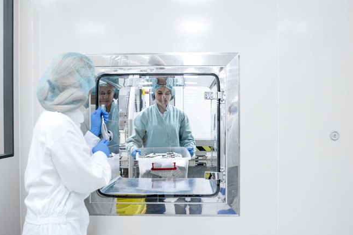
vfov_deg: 34.2
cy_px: 131
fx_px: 382
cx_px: 172
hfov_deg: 49.6
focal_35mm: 39
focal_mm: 35
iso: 640
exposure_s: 1/25
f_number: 5
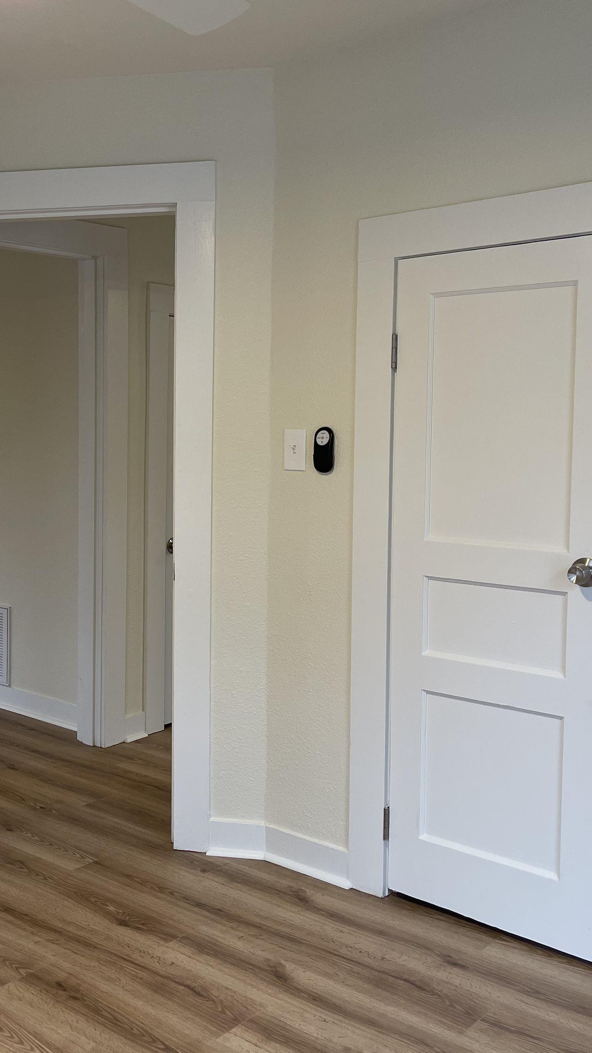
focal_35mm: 37
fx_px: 1032
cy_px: 521
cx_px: 153
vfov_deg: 54.0
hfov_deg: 31.5
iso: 100
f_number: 1.6
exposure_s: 1/120
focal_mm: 5.1
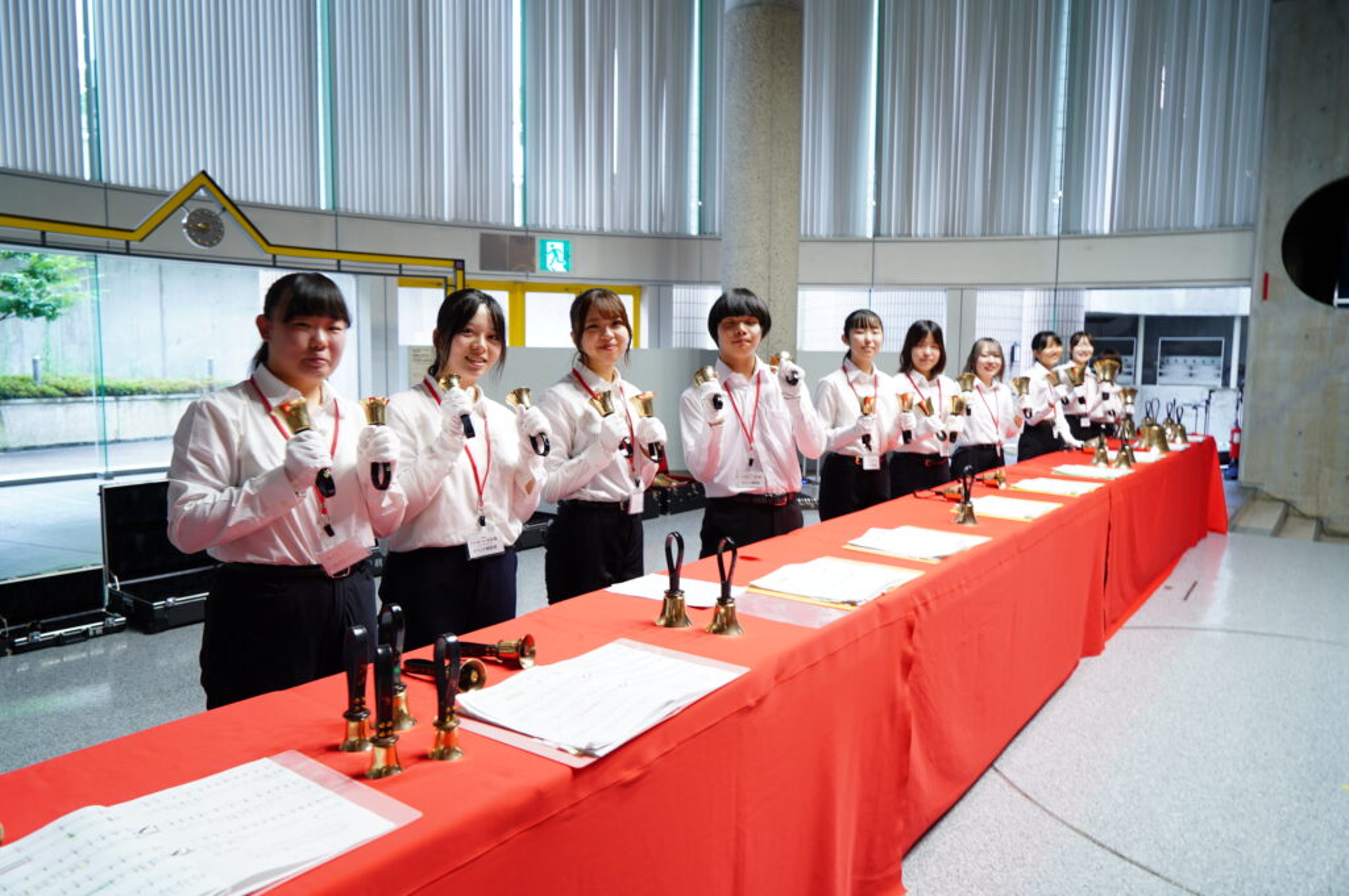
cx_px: 674
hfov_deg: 73.8
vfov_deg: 53.1
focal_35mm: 24
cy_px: 448
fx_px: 899
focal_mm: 24
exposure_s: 1/10
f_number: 4
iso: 100
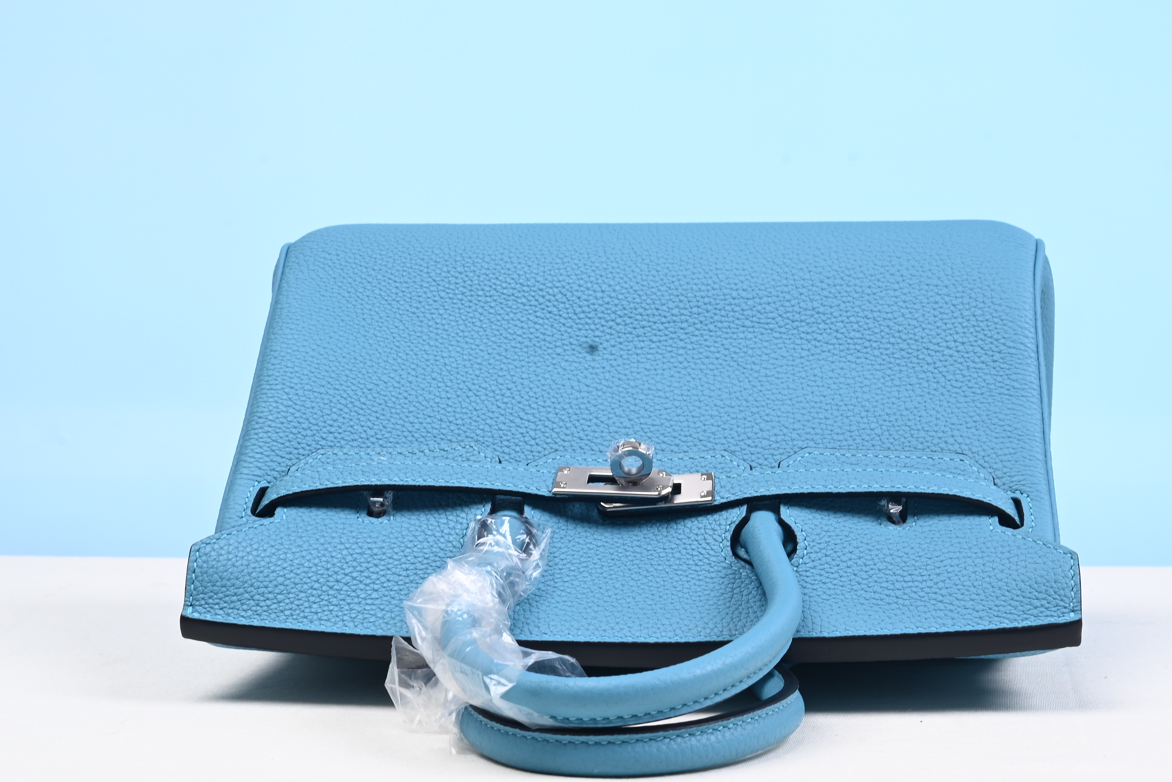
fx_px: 2247
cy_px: 472
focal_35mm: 69
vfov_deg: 19.7
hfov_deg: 29.2
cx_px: 713
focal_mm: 40
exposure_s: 1/2
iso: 100
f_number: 16
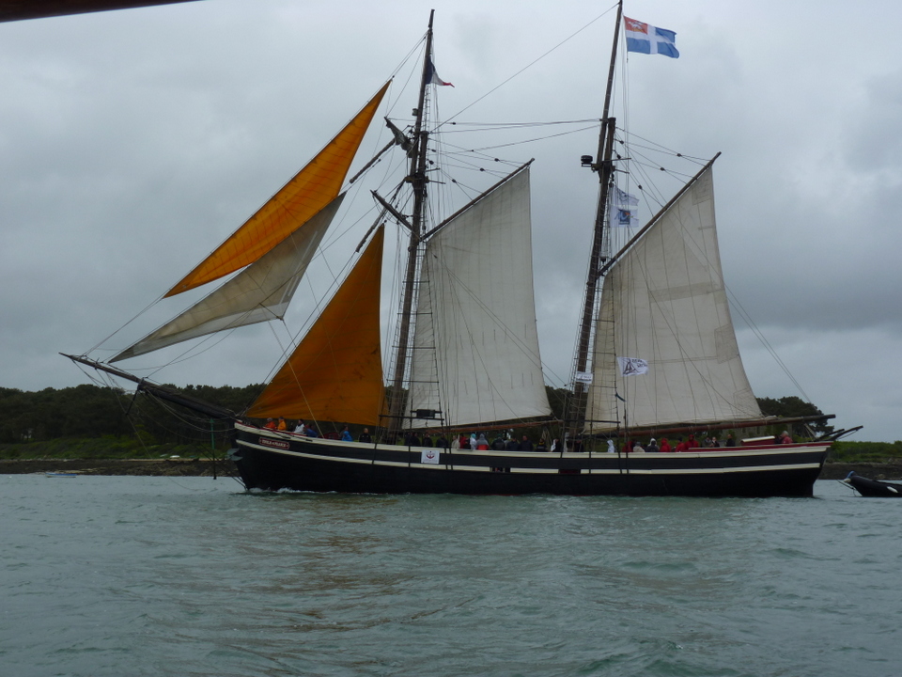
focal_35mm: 48
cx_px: 451
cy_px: 338
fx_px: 1251
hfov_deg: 39.7
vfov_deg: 30.3
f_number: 5.6
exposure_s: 1/250
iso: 80
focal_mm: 8.5
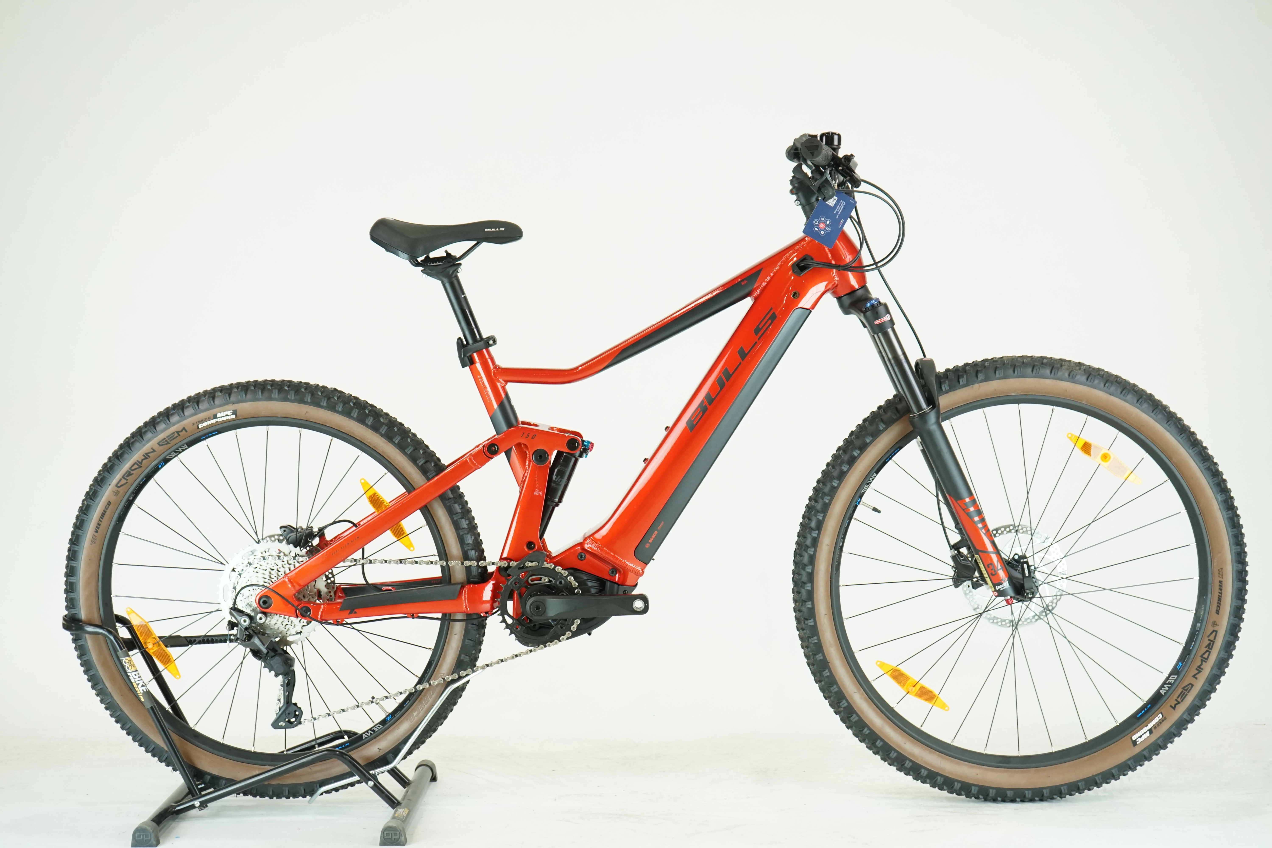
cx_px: 636
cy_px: 424
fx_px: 1837
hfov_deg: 38.2
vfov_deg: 26.0
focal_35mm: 52
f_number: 5.6
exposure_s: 1/200
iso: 1600
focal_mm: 52
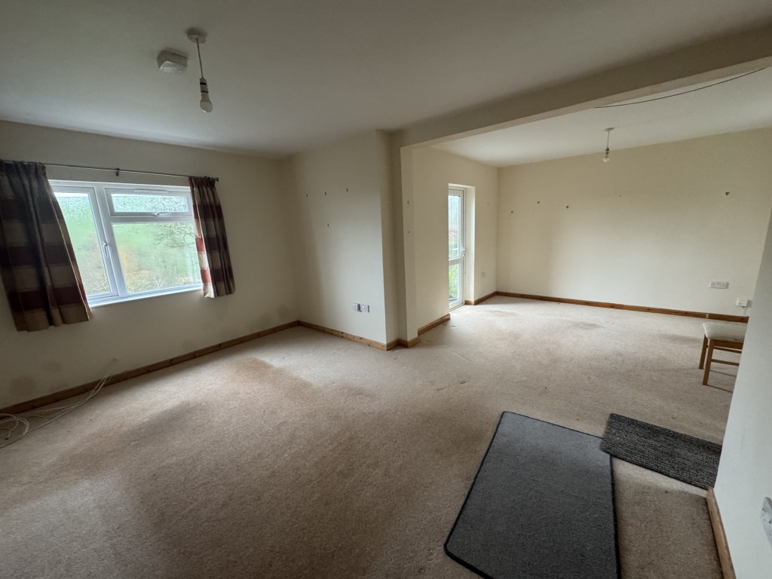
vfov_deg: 85.7
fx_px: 312
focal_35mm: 14
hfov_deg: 102.1
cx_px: 386
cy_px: 290
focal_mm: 2.22
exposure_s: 1/60
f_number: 2.2
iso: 320
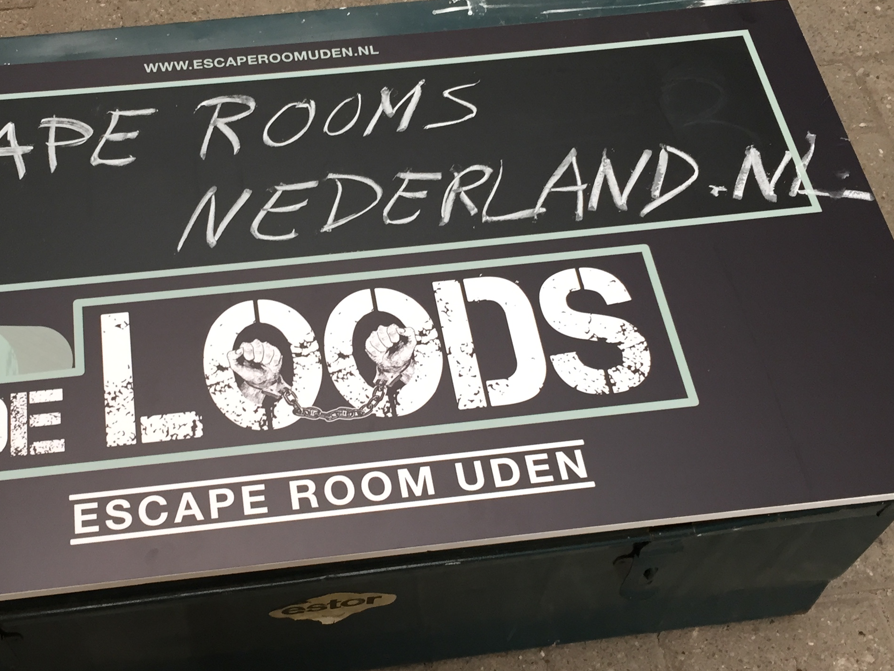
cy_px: 304
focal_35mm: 50
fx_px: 1291
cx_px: 309
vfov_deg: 29.1
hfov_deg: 37.8
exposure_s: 1/30
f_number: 2.2
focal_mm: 4.15
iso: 64
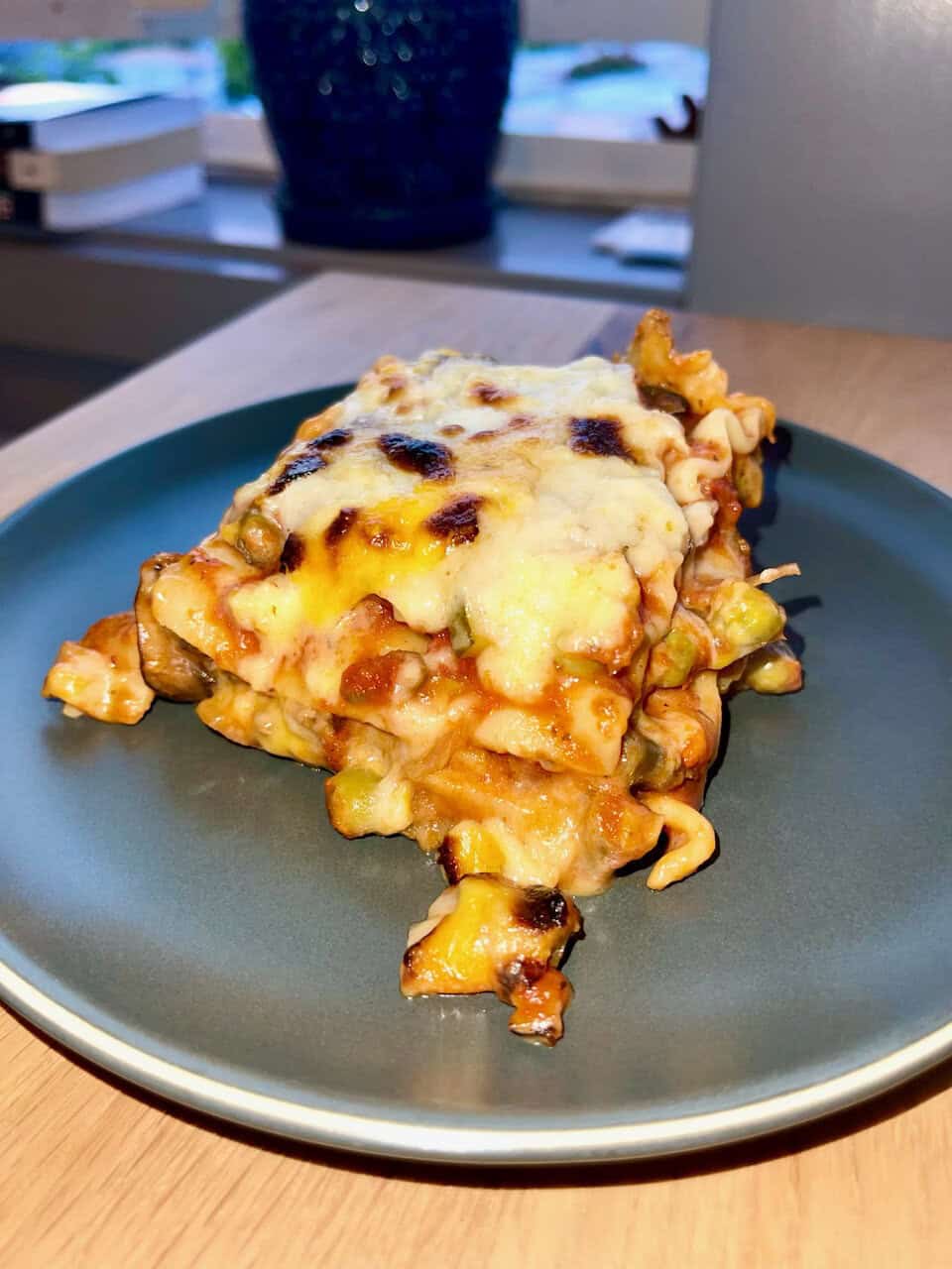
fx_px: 917
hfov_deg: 54.9
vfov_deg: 69.4
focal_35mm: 25
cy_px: 634
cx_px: 476
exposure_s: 1/69
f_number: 1.6
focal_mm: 5.1
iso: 32
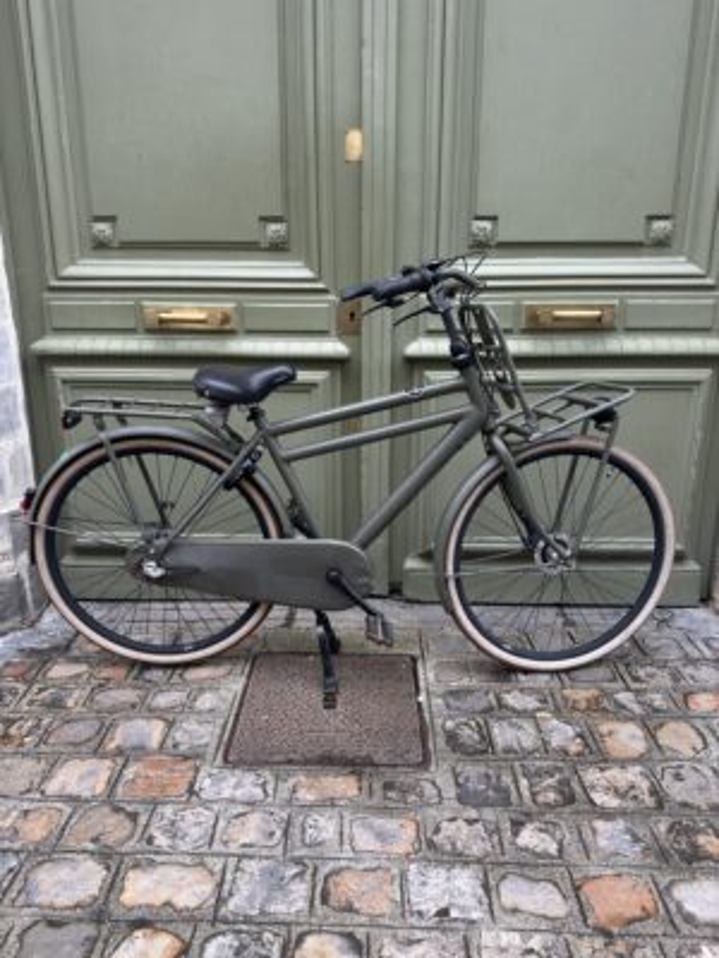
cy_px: 479
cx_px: 360
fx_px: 665
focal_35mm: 24
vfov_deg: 71.6
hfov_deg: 56.8
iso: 64
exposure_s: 1/121
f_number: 1.78
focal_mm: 6.86
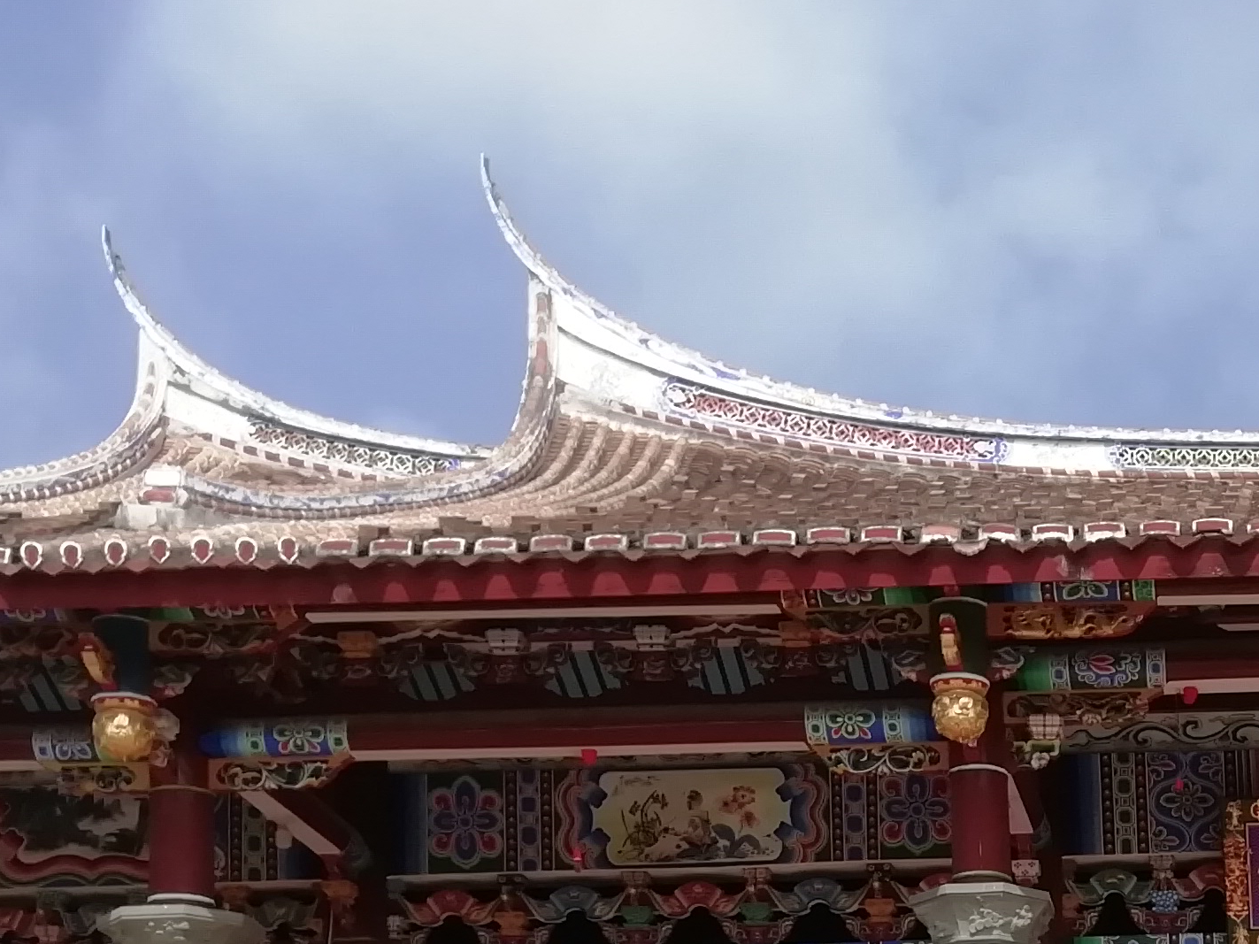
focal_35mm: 76
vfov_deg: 17.6
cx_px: 1410
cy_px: 1358
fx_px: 2764
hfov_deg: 23.9
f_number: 2.2
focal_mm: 3.46
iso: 50
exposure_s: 1/1364
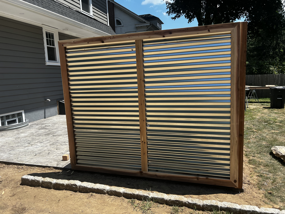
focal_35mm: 26
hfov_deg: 67.3
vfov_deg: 53.1
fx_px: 214
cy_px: 107
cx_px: 142
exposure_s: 1/2695
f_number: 1.5
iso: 50
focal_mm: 5.7
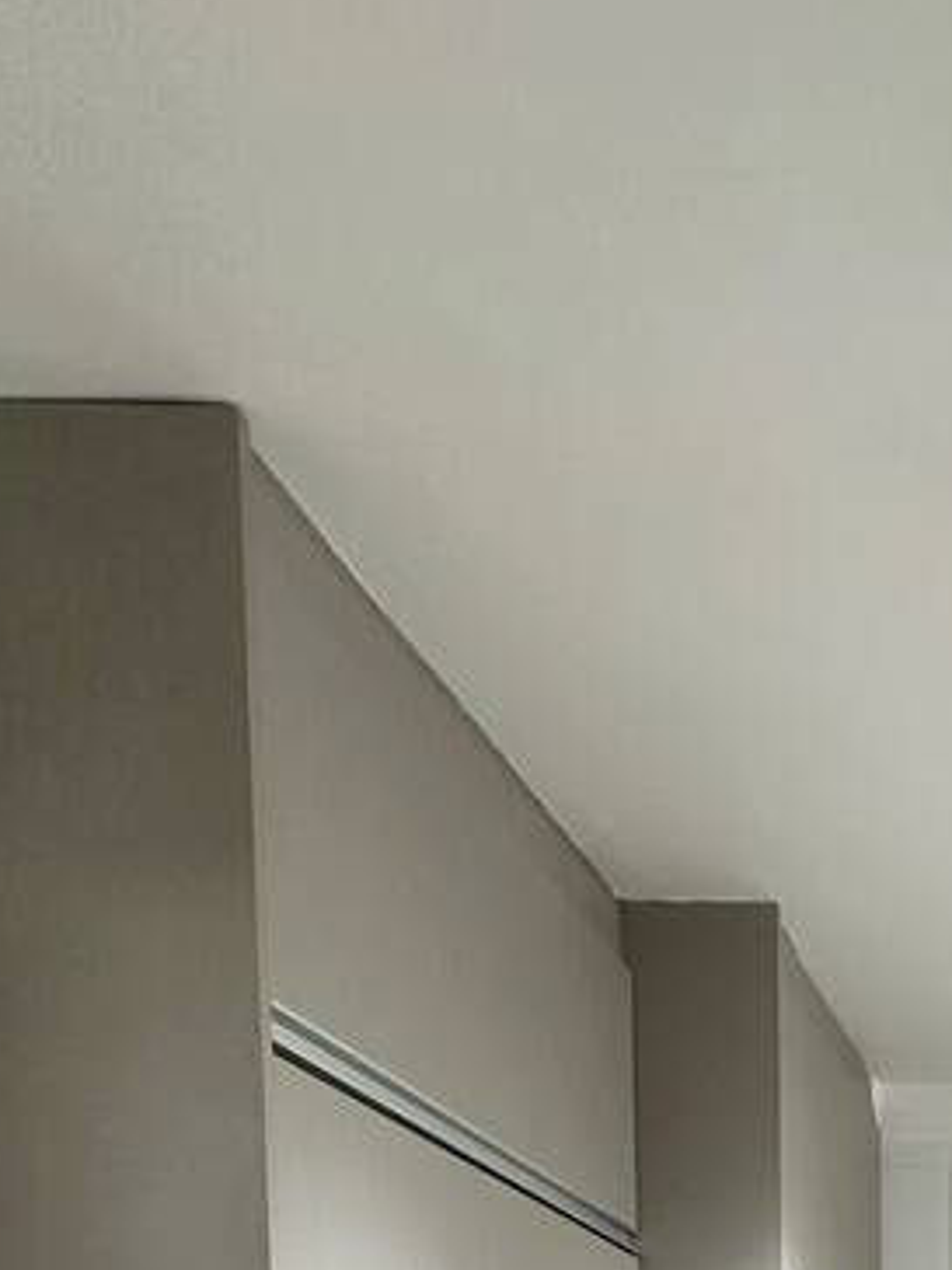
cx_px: 1172
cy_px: 1666
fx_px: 1503
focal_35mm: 41
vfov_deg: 33.2
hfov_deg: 29.6
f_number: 2.2
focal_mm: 2.22
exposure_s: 1/60
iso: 160
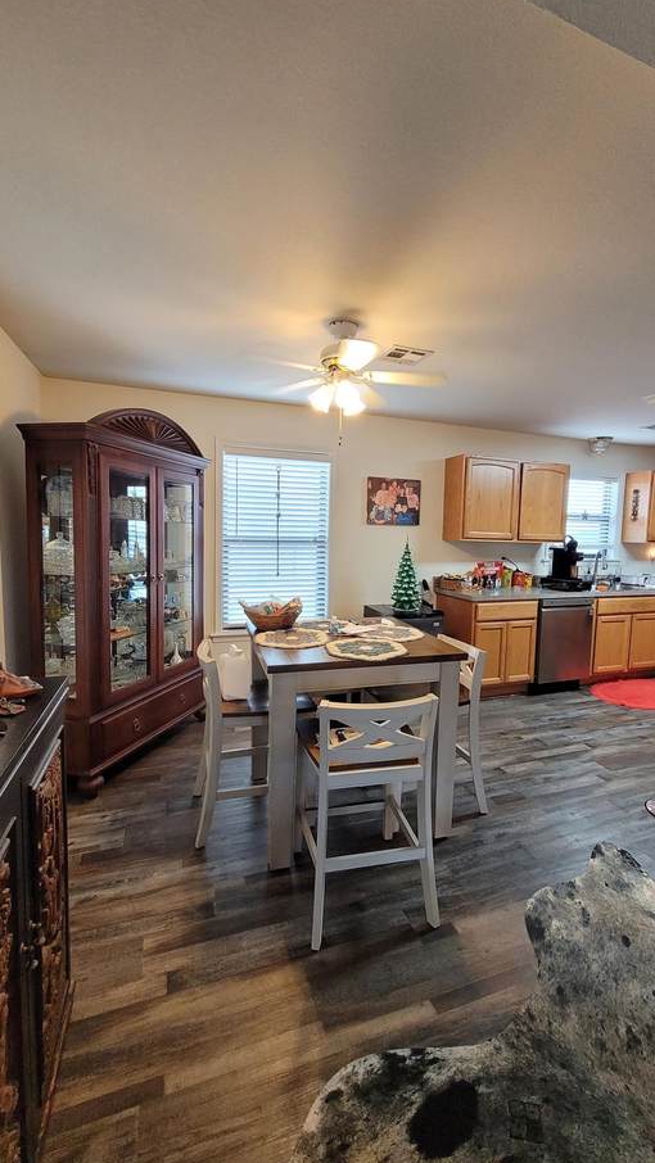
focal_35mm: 15
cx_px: 360
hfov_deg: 70.4
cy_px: 582
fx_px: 463
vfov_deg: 103.0
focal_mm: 1.74
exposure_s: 1/60
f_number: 2.2
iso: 250
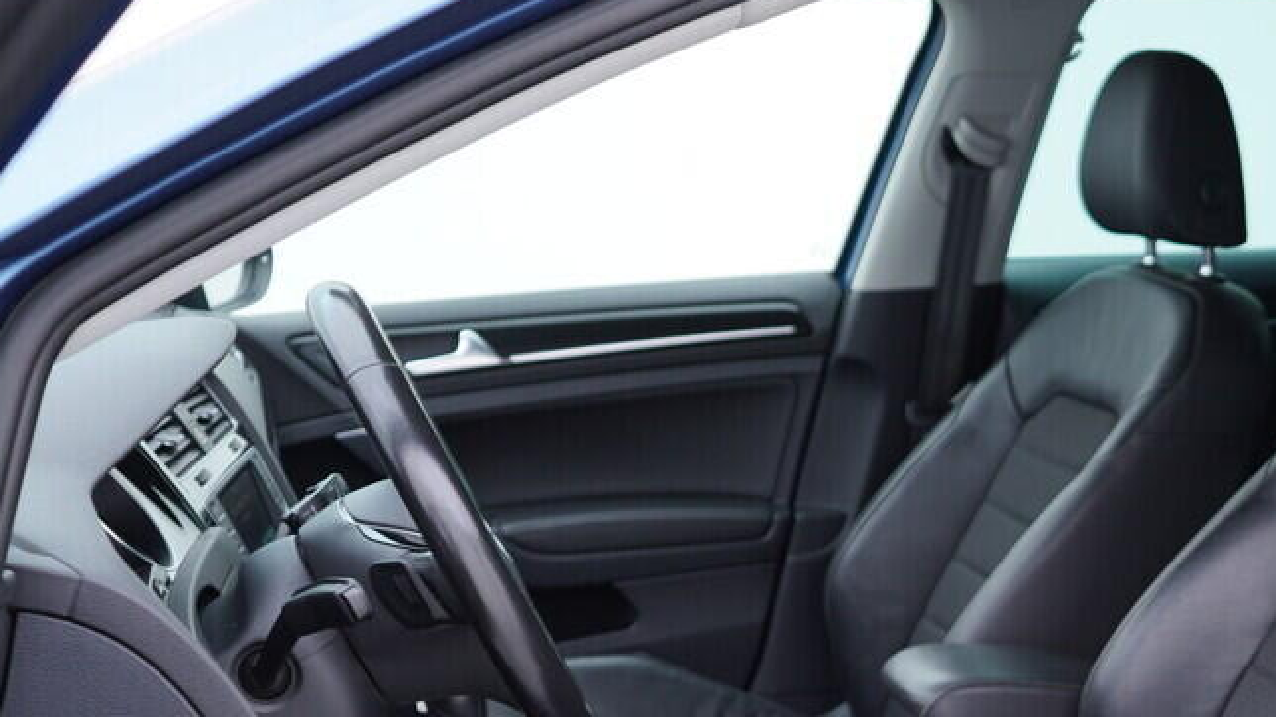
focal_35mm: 60
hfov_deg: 34.6
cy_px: 649
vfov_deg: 19.7
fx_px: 2030
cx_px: 856
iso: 125
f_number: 2.8
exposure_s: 1/40
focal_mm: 24
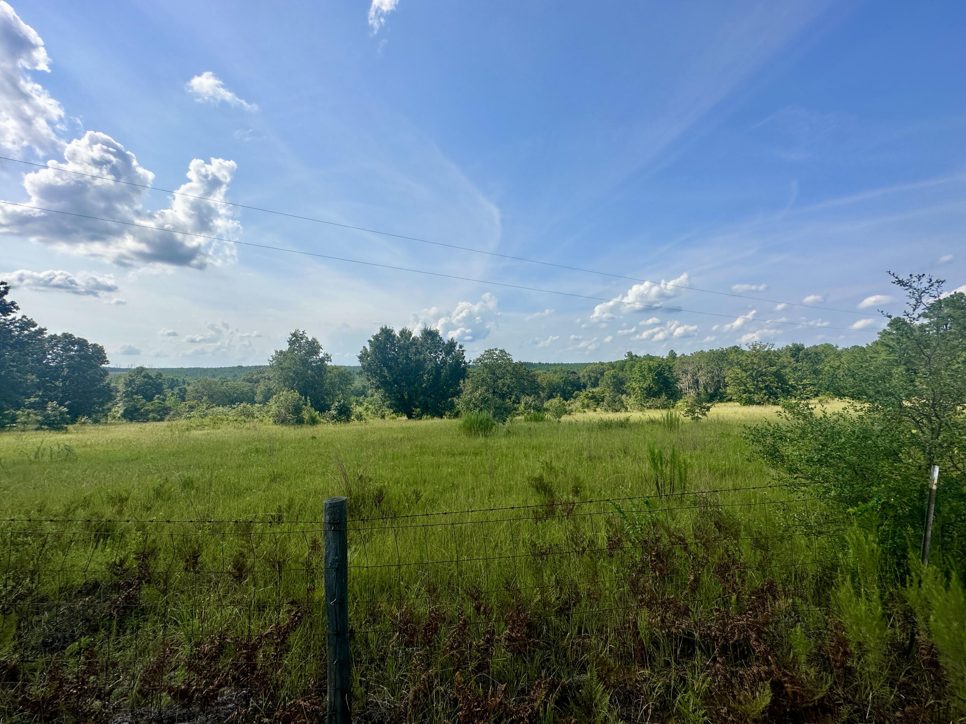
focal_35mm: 14
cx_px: 483
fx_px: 391
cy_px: 362
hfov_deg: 102.1
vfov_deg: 85.7
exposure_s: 1/3610
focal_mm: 2.22
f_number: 2.2
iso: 50
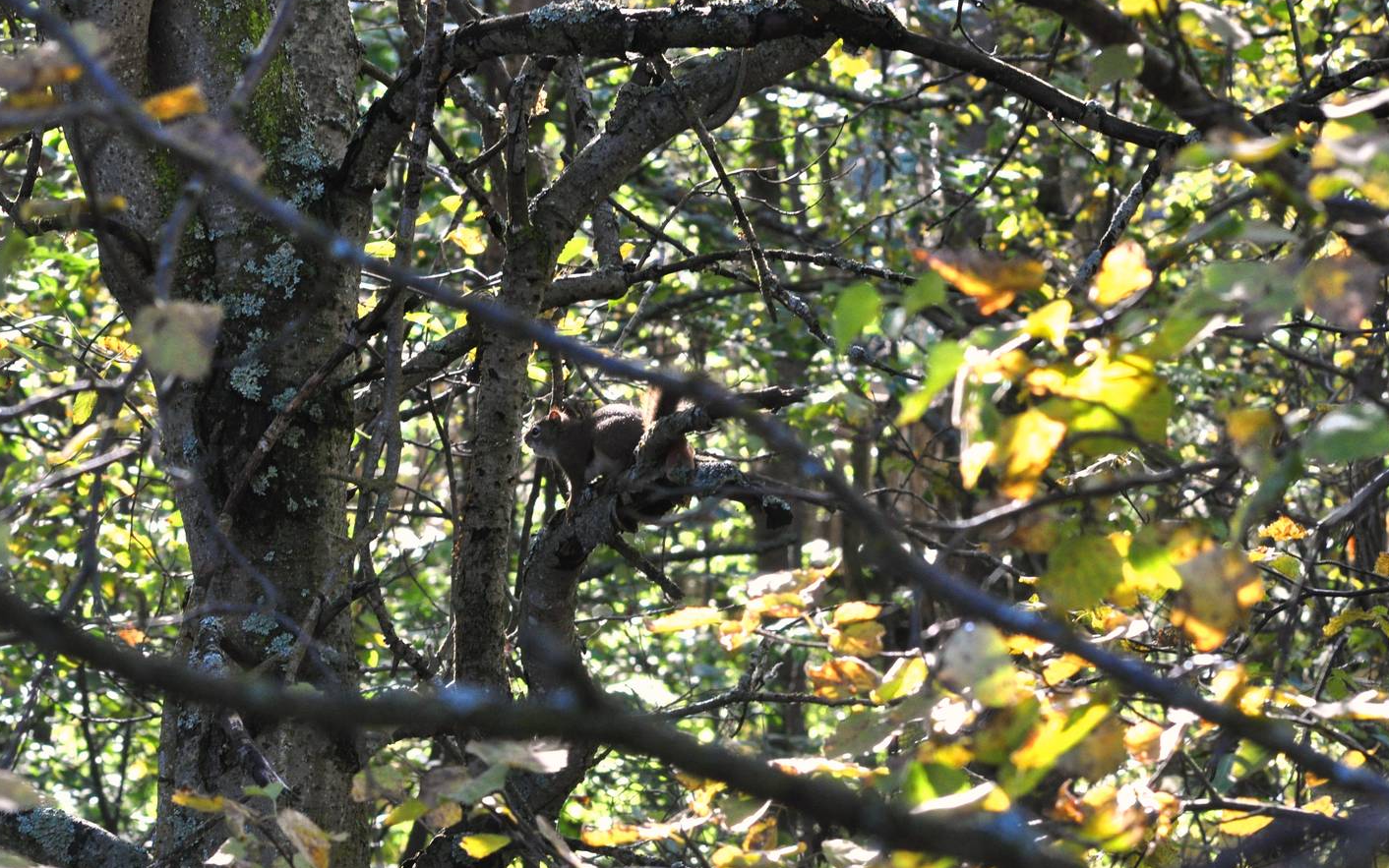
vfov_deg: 8.0
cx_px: 624
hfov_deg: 12.7
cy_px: 421
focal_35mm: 165
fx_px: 6231
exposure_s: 1/125
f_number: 9
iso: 800
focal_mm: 95
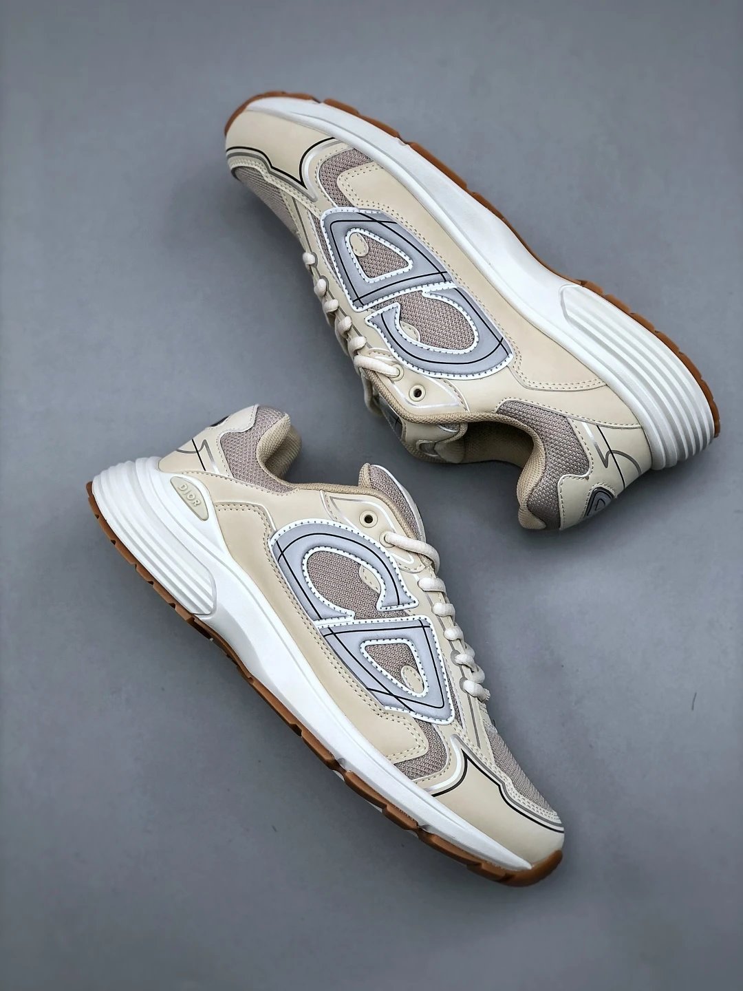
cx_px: 372
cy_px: 496
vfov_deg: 33.8
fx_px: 1631
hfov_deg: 25.7
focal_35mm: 57
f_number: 2.8
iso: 32
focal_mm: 6.6
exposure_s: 1/100
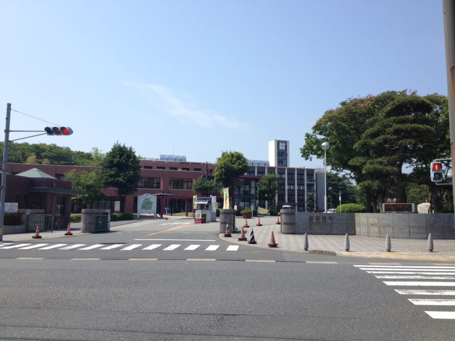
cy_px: 170
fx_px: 460
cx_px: 228
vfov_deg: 40.7
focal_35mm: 35
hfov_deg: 52.6
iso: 64
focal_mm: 4.28
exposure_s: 1/1783
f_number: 2.4
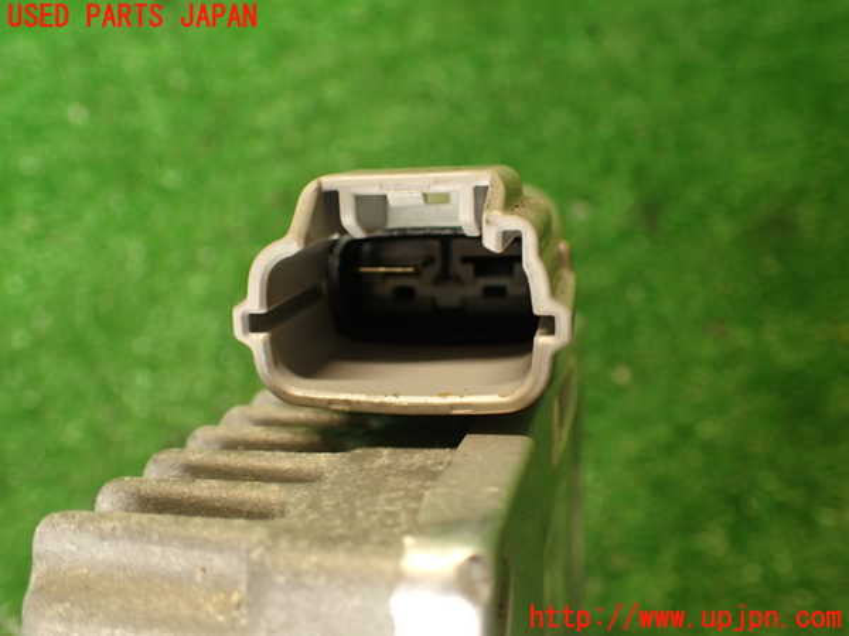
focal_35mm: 32
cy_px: 318
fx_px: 785
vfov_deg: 44.2
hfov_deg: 56.8
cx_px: 424
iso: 250
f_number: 2.4
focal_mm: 5.79
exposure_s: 1/30
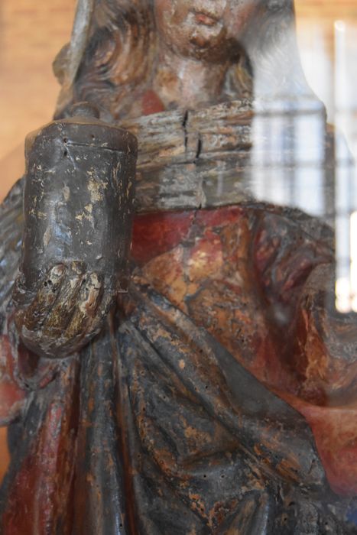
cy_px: 268
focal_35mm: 51
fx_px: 758
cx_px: 178
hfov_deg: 26.5
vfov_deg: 38.9
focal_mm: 34
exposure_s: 1/60
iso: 5000
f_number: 4.5
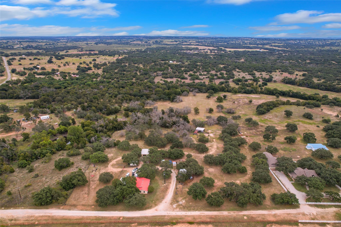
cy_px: 114
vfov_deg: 57.2
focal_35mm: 22
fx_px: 208
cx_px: 170
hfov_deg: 78.6
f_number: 2.8
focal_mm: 8.38
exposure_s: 1/20
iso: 100
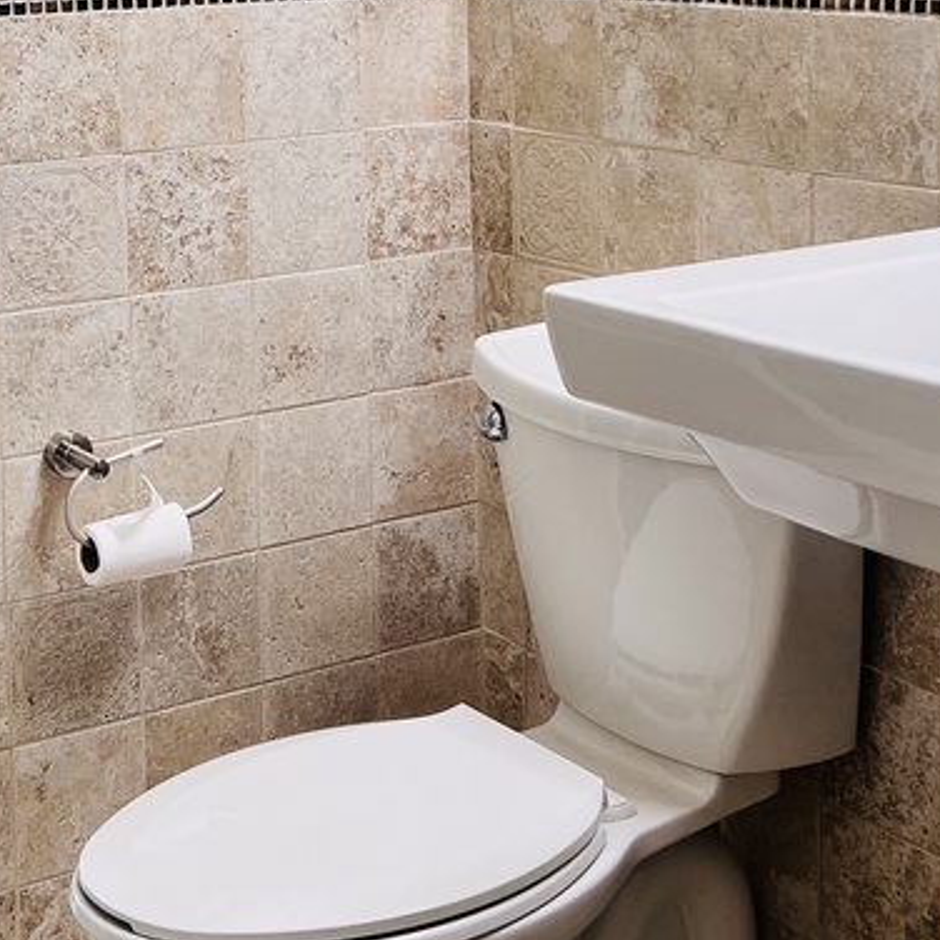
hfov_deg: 25.9
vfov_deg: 25.3
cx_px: 270
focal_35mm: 66
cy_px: 95
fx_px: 2028
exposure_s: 1/120
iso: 80
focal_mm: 5.7
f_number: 1.5
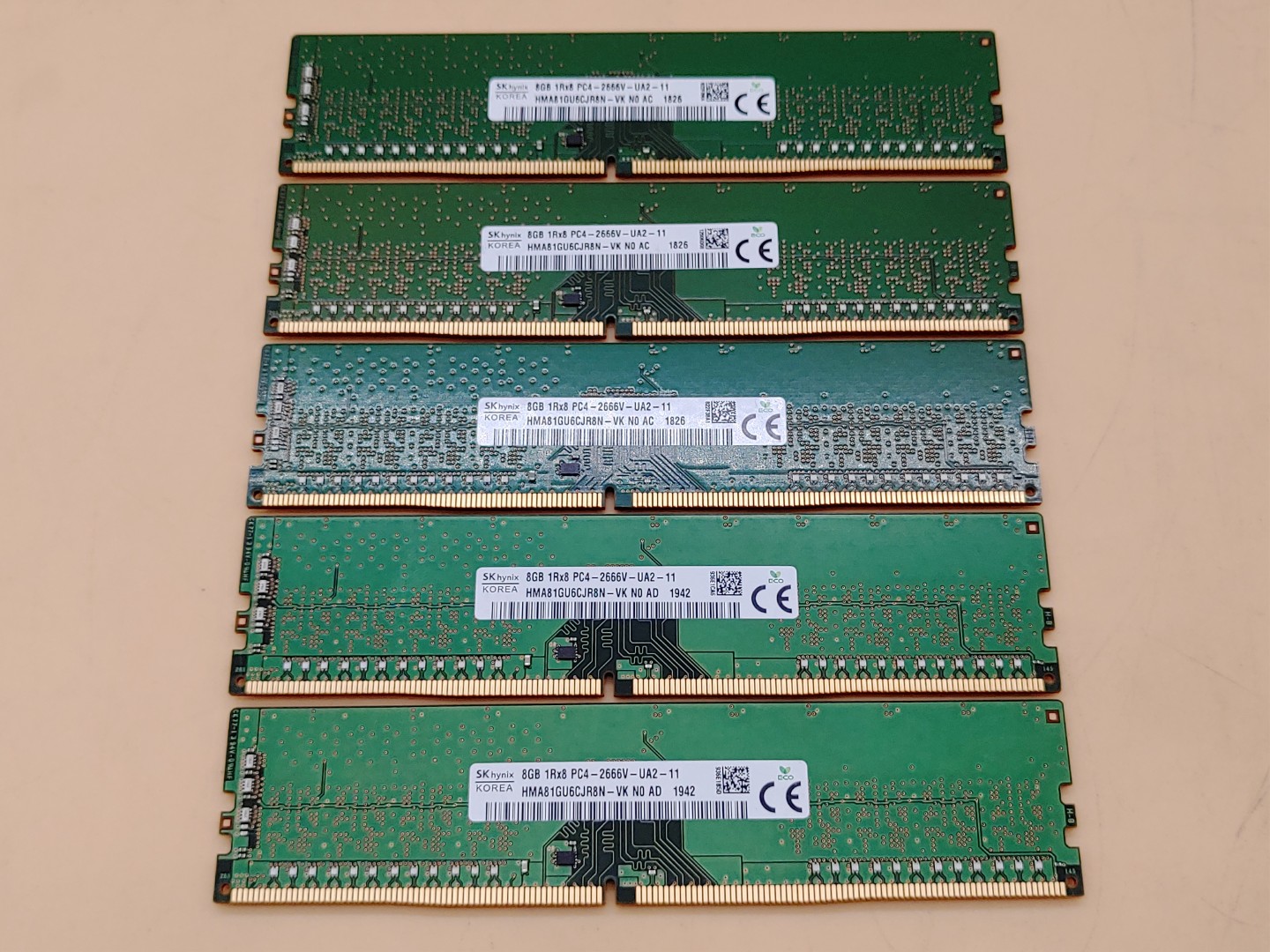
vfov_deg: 35.1
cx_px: 635
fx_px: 1504
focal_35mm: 41
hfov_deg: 45.8
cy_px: 476
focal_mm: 4.36
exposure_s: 1/120
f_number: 1.8
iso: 50
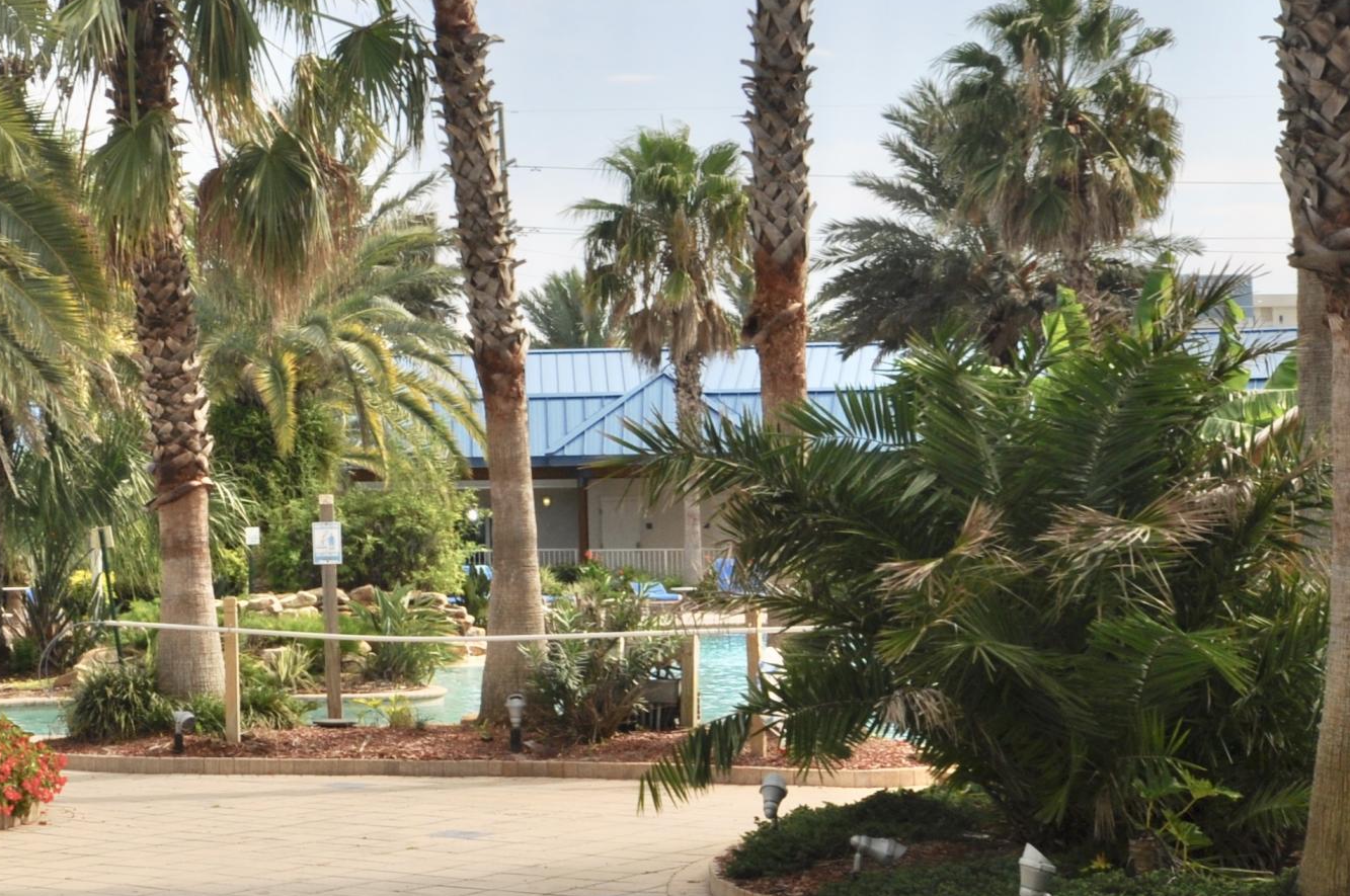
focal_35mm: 81
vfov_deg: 16.8
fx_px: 3033
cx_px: -93
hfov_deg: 23.7
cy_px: 369
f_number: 9
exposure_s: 1/200
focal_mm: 24
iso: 200
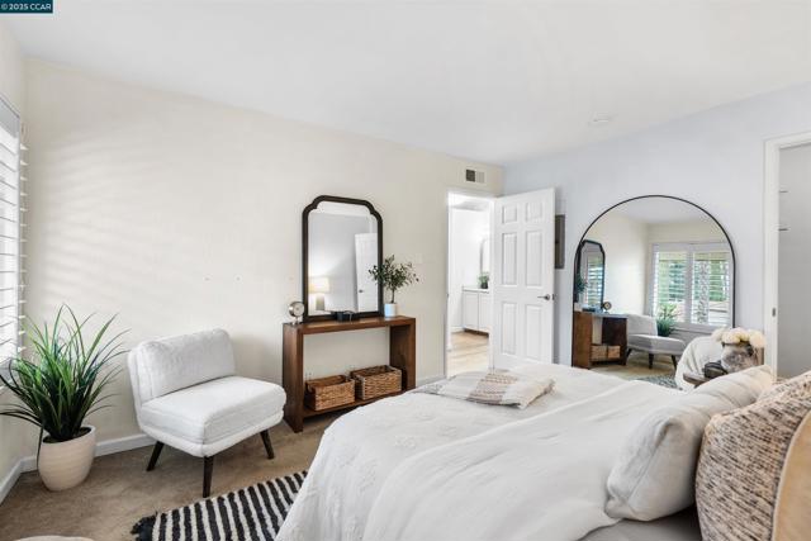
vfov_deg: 73.8
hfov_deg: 96.7
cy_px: 270
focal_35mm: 16
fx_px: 361
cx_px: 406
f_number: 6.3
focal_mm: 16
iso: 200
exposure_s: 1.3
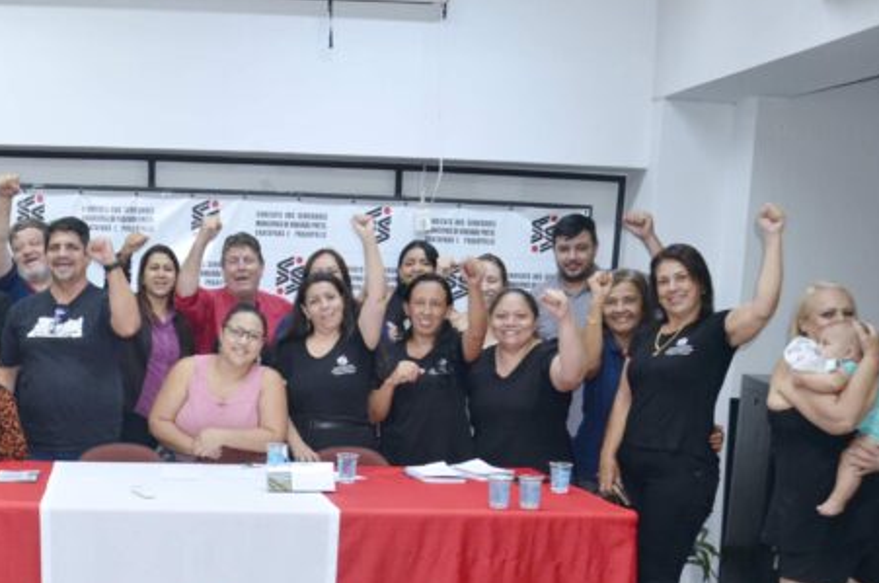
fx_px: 1121
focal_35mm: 46
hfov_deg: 40.6
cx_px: 144
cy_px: 418
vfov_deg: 28.8
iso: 800
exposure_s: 1/60
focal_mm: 18
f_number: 3.5
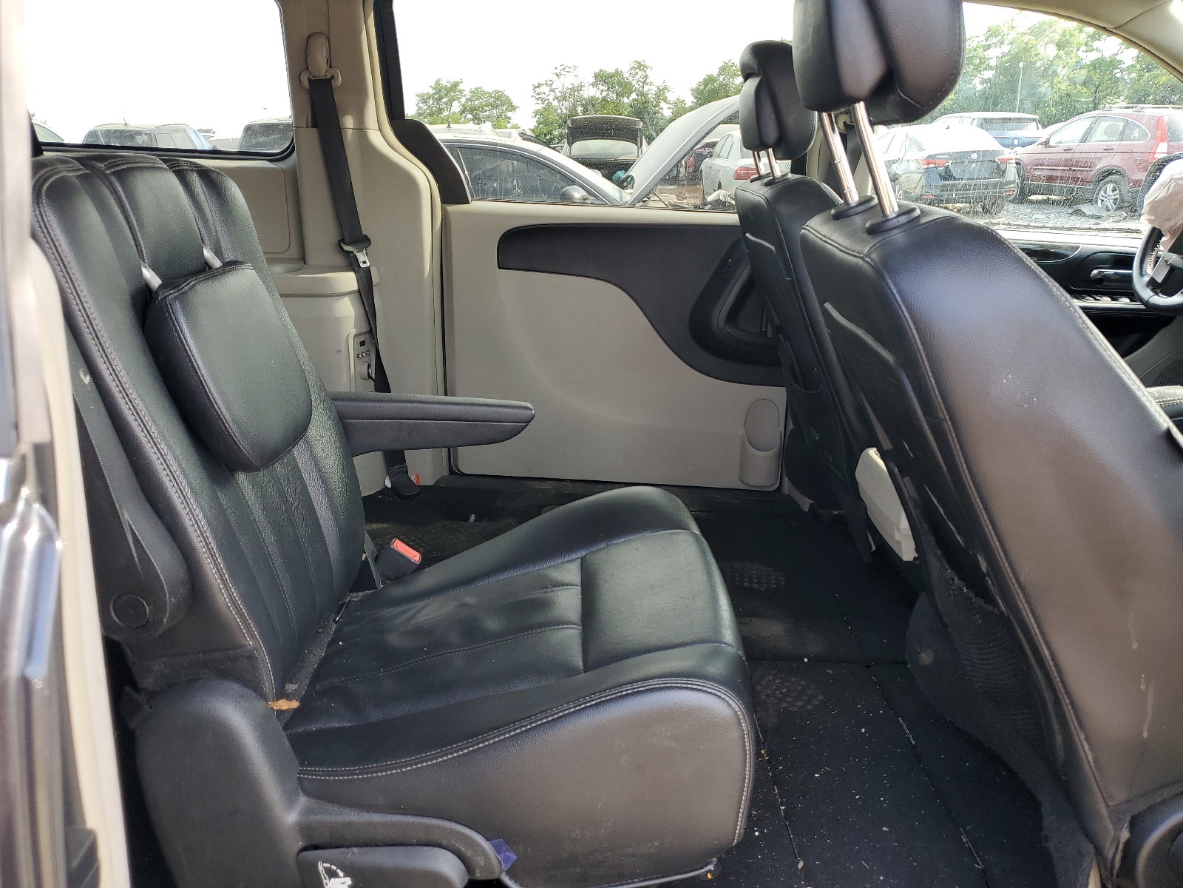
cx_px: 592
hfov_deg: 67.3
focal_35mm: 26
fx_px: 889
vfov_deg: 53.1
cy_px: 444
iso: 50
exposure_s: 1/179
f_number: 1.5
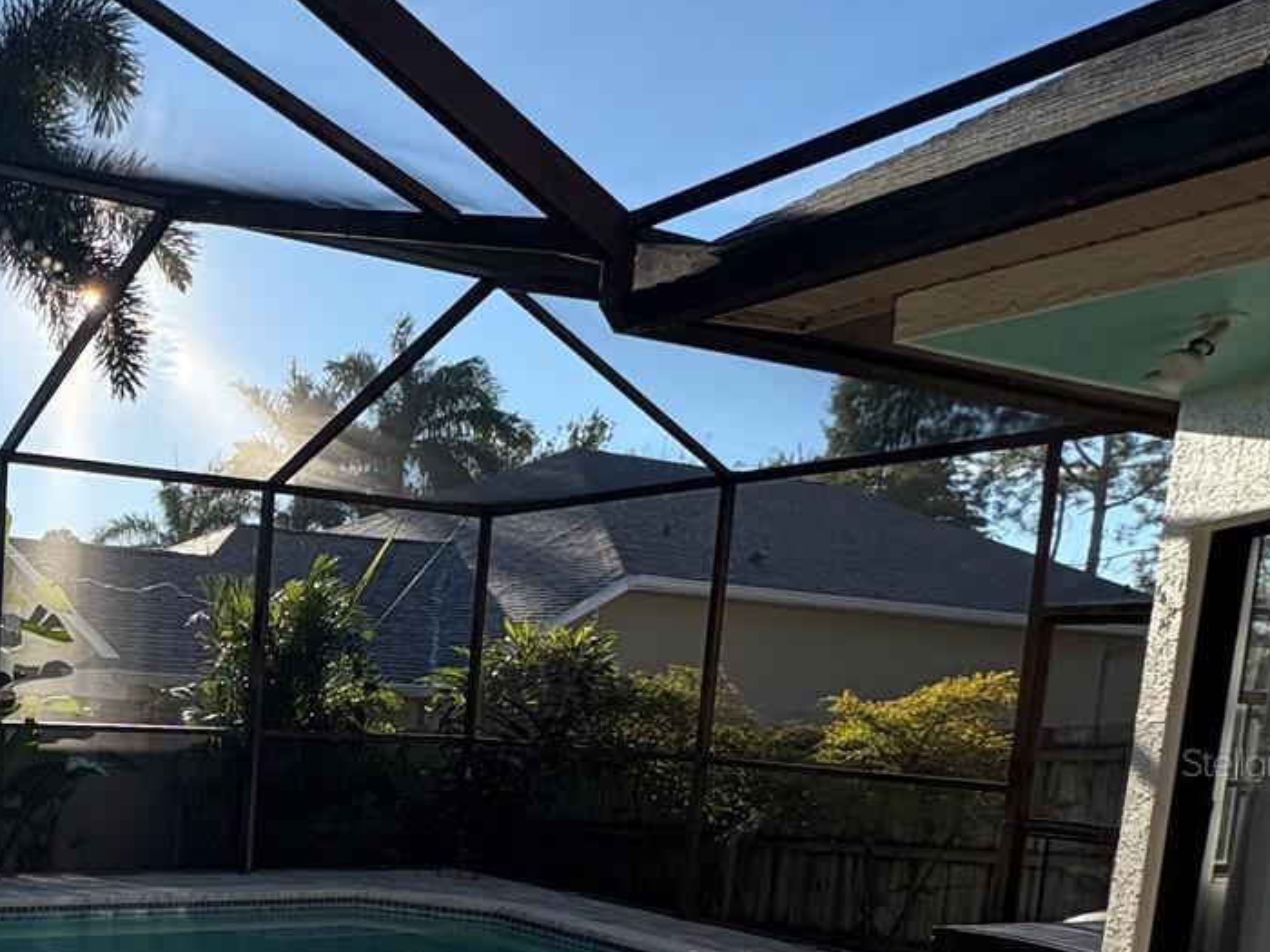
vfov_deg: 42.2
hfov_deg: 44.6
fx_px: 1174
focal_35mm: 32
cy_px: 762
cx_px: -98
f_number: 2.2
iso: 50
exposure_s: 1/1034
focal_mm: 2.22
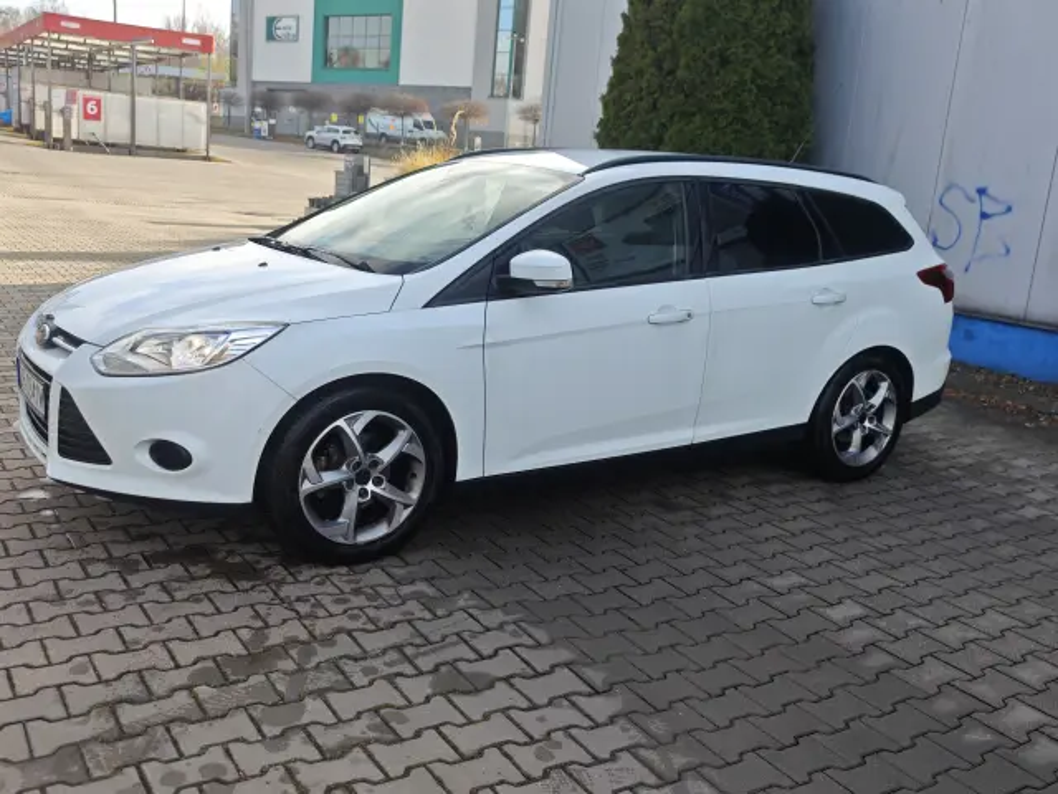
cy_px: 397
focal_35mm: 32
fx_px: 978
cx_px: 529
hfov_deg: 56.8
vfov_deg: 44.2
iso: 50
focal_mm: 8.72
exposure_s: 1/544
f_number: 2
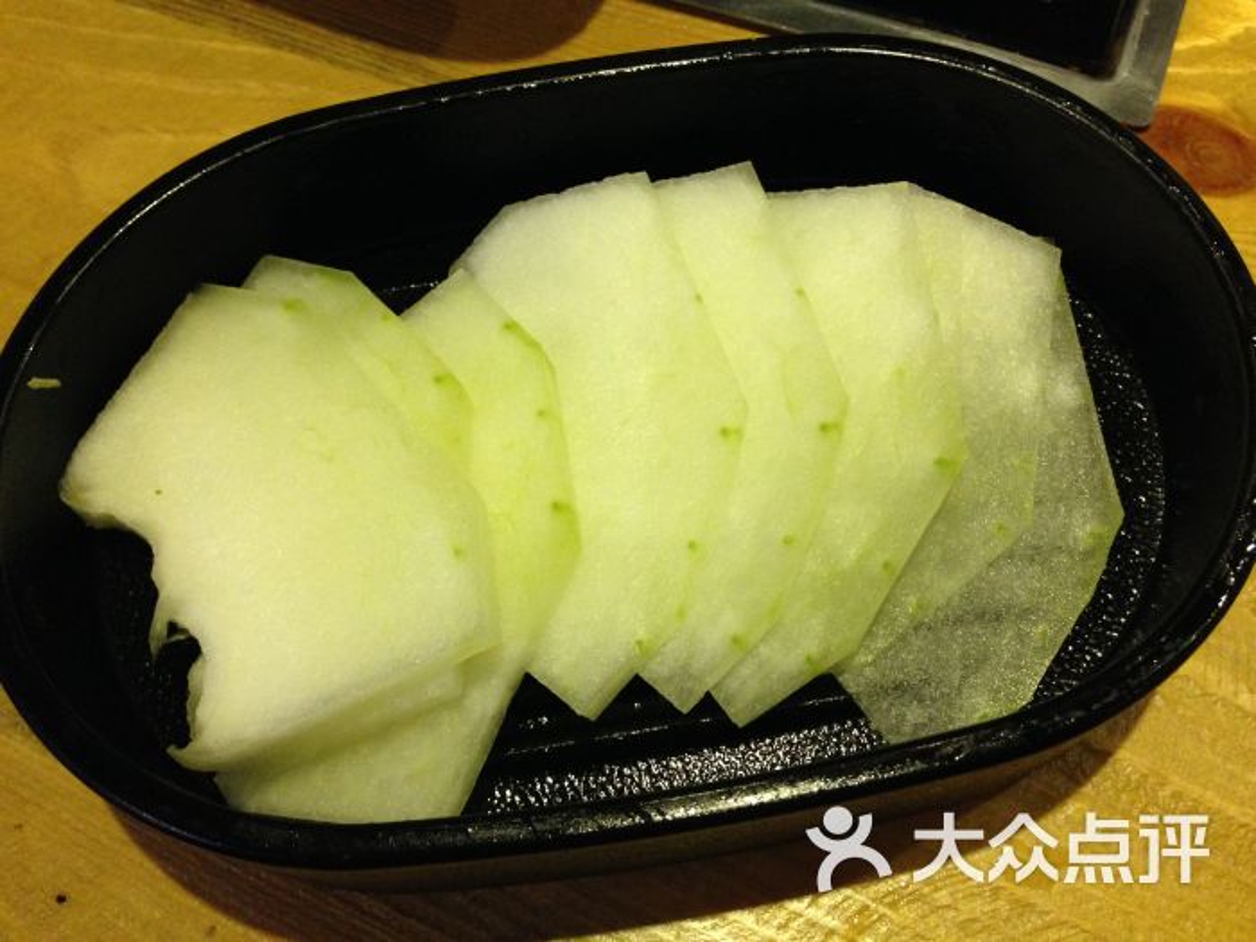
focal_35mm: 33
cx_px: 628
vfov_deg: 42.9
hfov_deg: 55.4
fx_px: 1197
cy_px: 471
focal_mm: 4.12
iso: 320
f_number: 2.4
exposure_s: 1/20
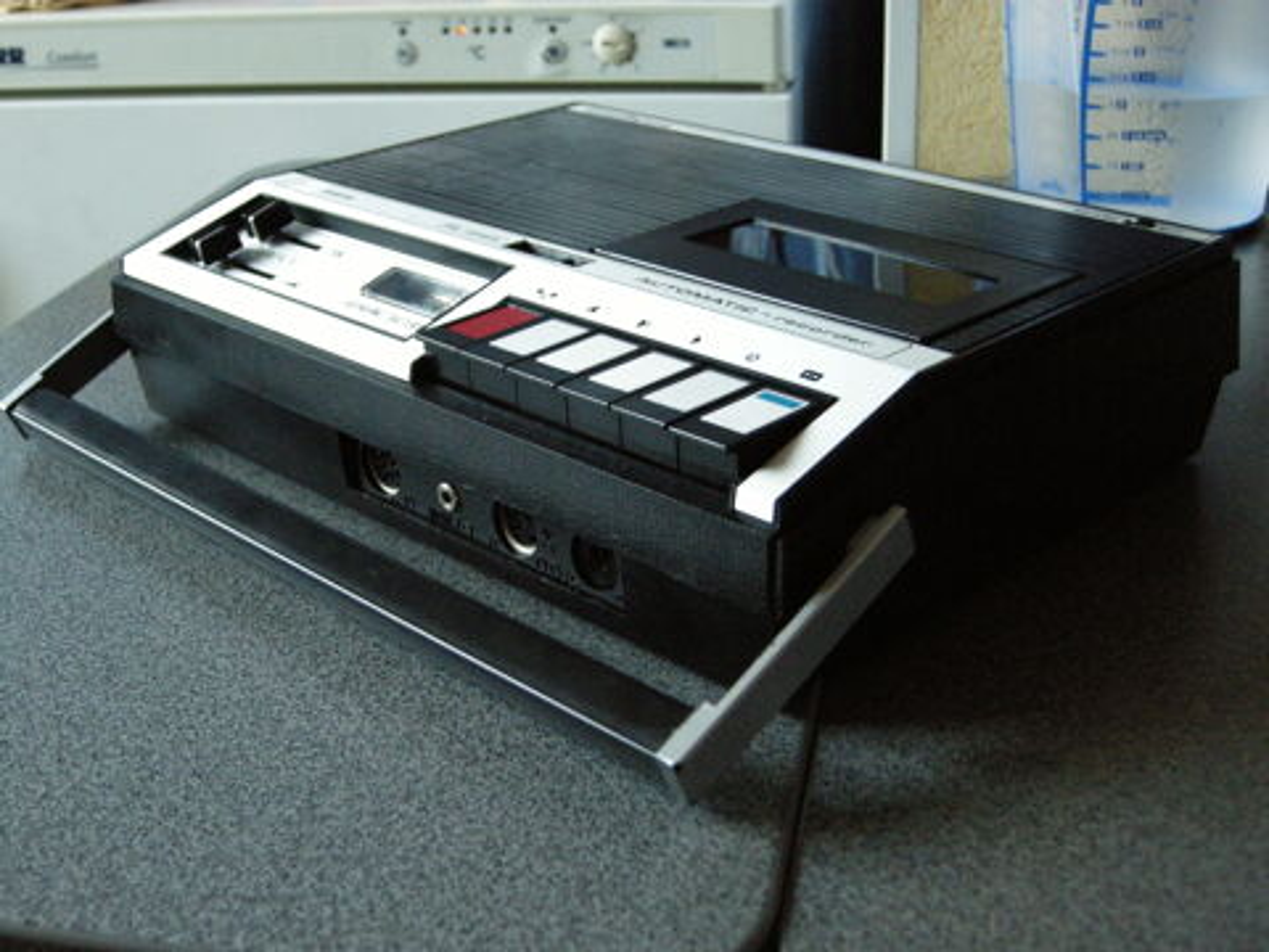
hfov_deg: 40.4
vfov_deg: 30.9
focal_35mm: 47
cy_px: 476
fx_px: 1723
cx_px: 634
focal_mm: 10.1
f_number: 3.1
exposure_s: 1/8
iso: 638
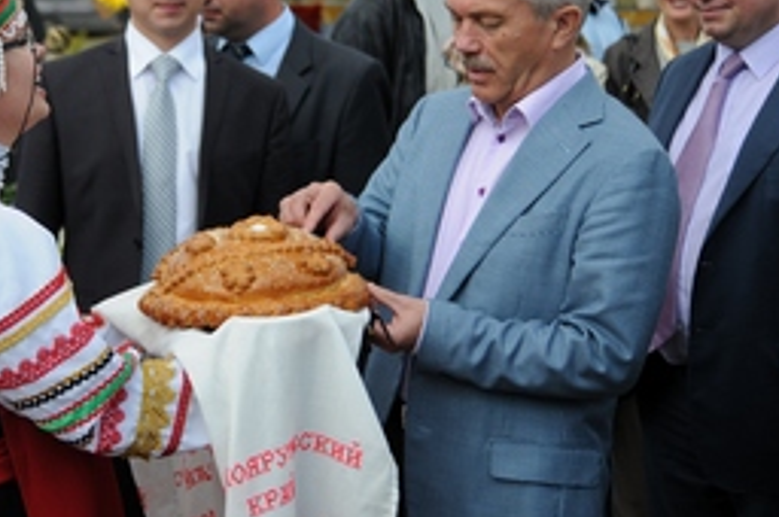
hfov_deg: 22.8
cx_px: 259
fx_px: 1923
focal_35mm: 89
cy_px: 155
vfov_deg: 15.3
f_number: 2.8
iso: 320
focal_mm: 38
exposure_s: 1/3200
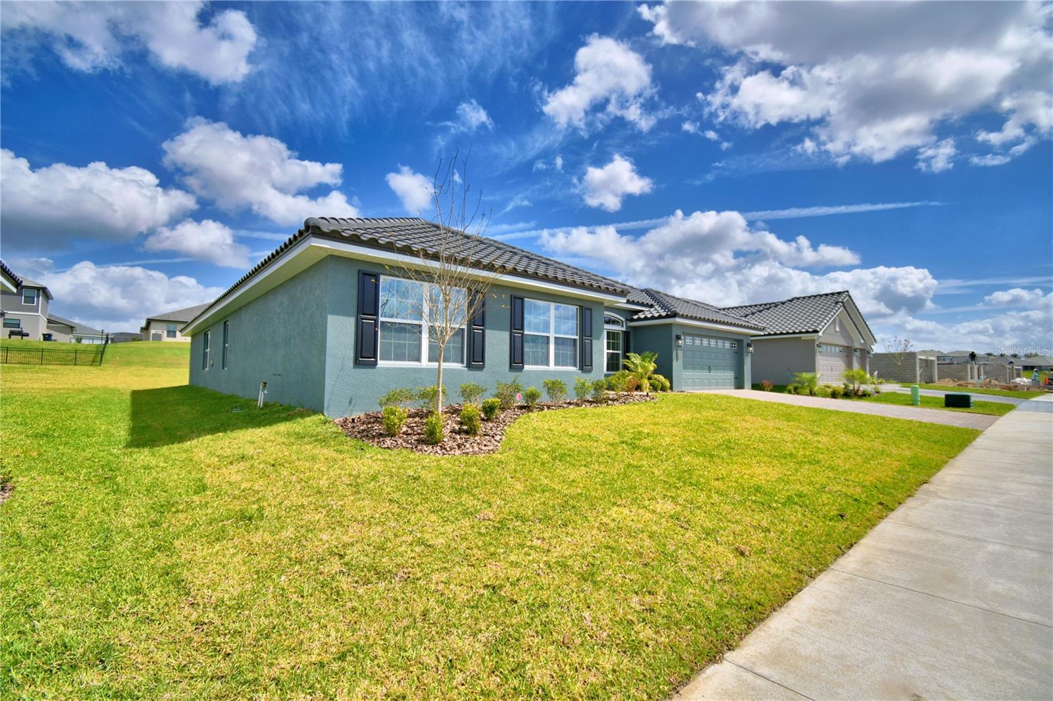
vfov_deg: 77.3
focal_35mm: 15
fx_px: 439
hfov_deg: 100.4
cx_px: 526
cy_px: 350
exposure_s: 1/2000
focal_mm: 10
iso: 100
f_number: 4.5
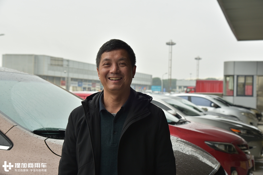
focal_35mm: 55
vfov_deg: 24.6
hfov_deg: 36.3
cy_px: 88
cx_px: 132
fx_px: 402
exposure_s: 1/160
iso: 400
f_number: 6.3
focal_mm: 55
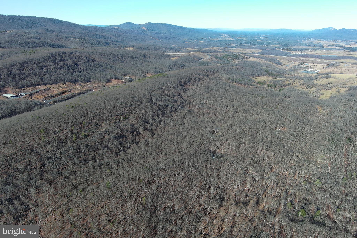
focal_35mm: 29
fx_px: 288
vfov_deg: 45.0
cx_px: 178
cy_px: 119
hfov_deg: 63.7
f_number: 2.8
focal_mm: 10.57
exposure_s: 1/883
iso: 100
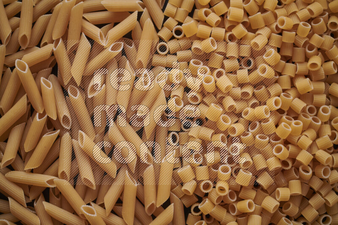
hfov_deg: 39.6
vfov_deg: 27.0
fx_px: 470
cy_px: 112
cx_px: 169
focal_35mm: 50
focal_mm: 50
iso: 160
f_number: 8
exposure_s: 1/100
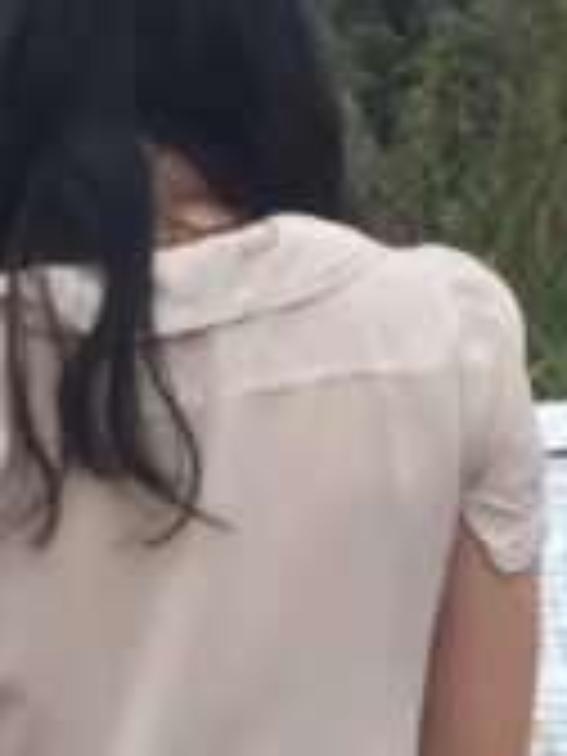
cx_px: -81
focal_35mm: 177
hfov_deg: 8.3
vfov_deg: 10.7
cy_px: 1224
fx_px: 3866
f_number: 2.2
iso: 40
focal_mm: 4.15
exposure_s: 1/100
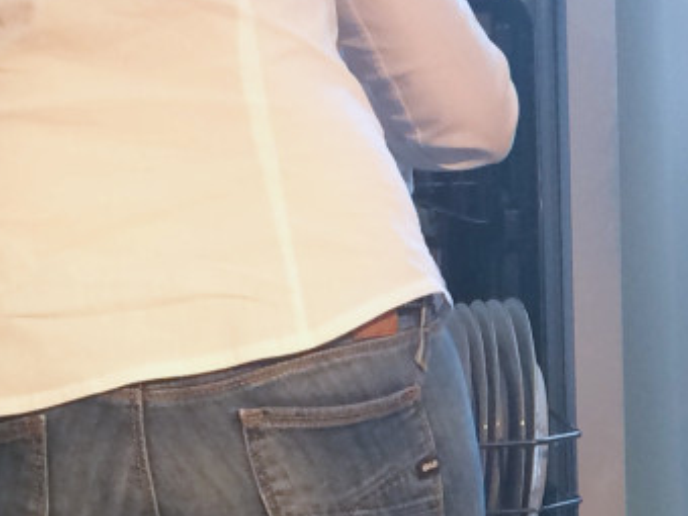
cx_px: 890
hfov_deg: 15.3
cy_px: 447
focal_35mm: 123
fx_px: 2445
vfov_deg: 12.0
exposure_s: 1/33
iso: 40
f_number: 2.2
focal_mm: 4.15
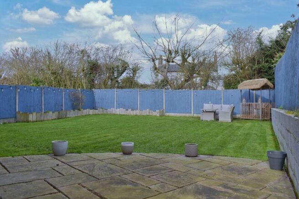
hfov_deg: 61.9
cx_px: 150
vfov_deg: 43.6
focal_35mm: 30
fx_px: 249
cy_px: 100
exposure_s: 1/250
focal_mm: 20
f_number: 8
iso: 200
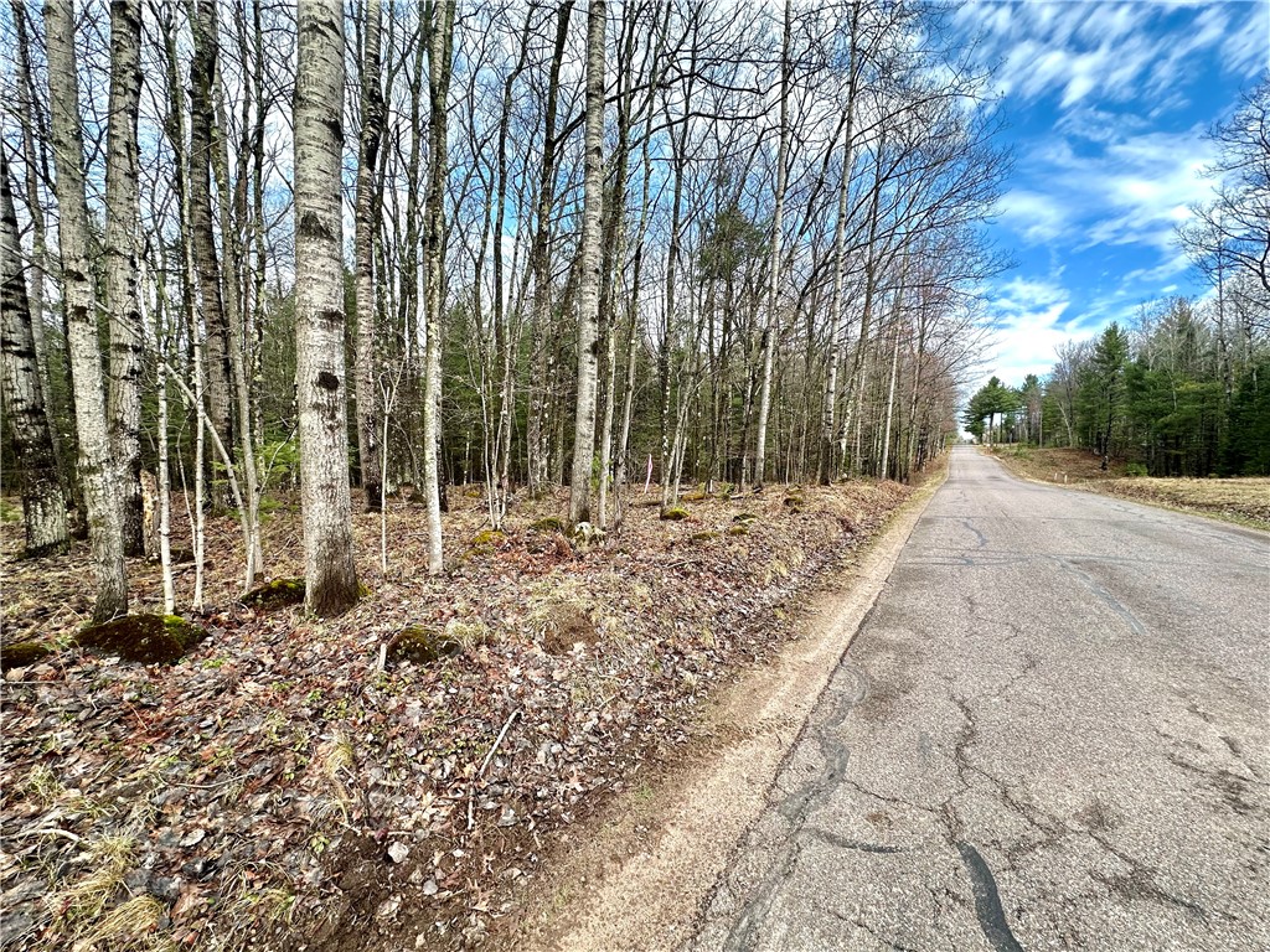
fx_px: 514
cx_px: 635
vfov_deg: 85.7
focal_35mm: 14
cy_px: 476
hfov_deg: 102.1
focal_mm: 2.22
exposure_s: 1/375
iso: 40
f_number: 2.2
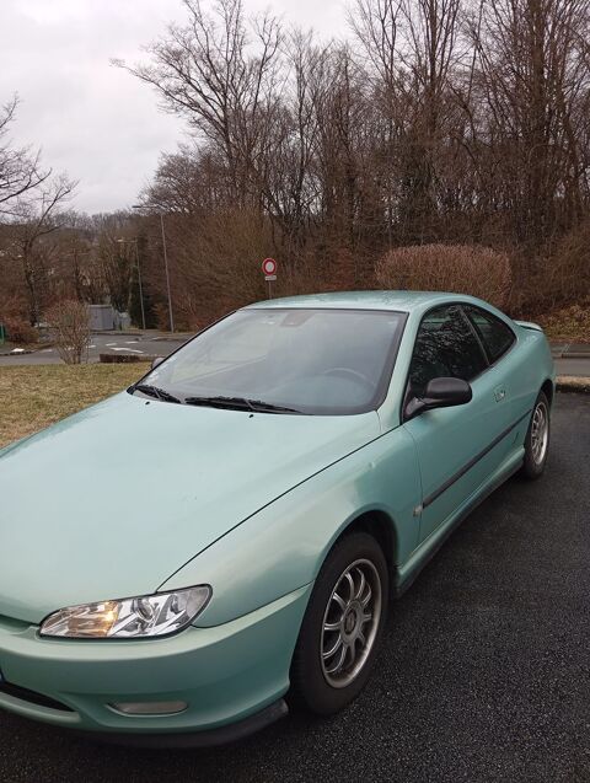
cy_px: 392
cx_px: 295
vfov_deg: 63.4
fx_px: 634
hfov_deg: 49.9
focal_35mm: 28
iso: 237
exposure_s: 1/100
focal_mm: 4.22
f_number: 1.8
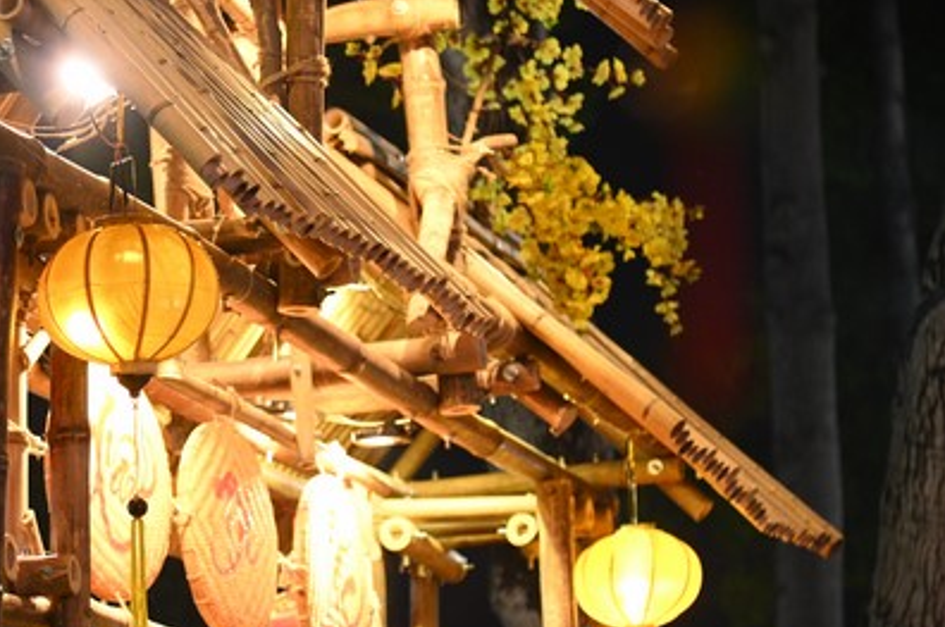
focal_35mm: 151
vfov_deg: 9.1
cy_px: 300
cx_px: 231
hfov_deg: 13.6
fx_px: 3959
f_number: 4
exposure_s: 1/160
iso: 4000
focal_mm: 92
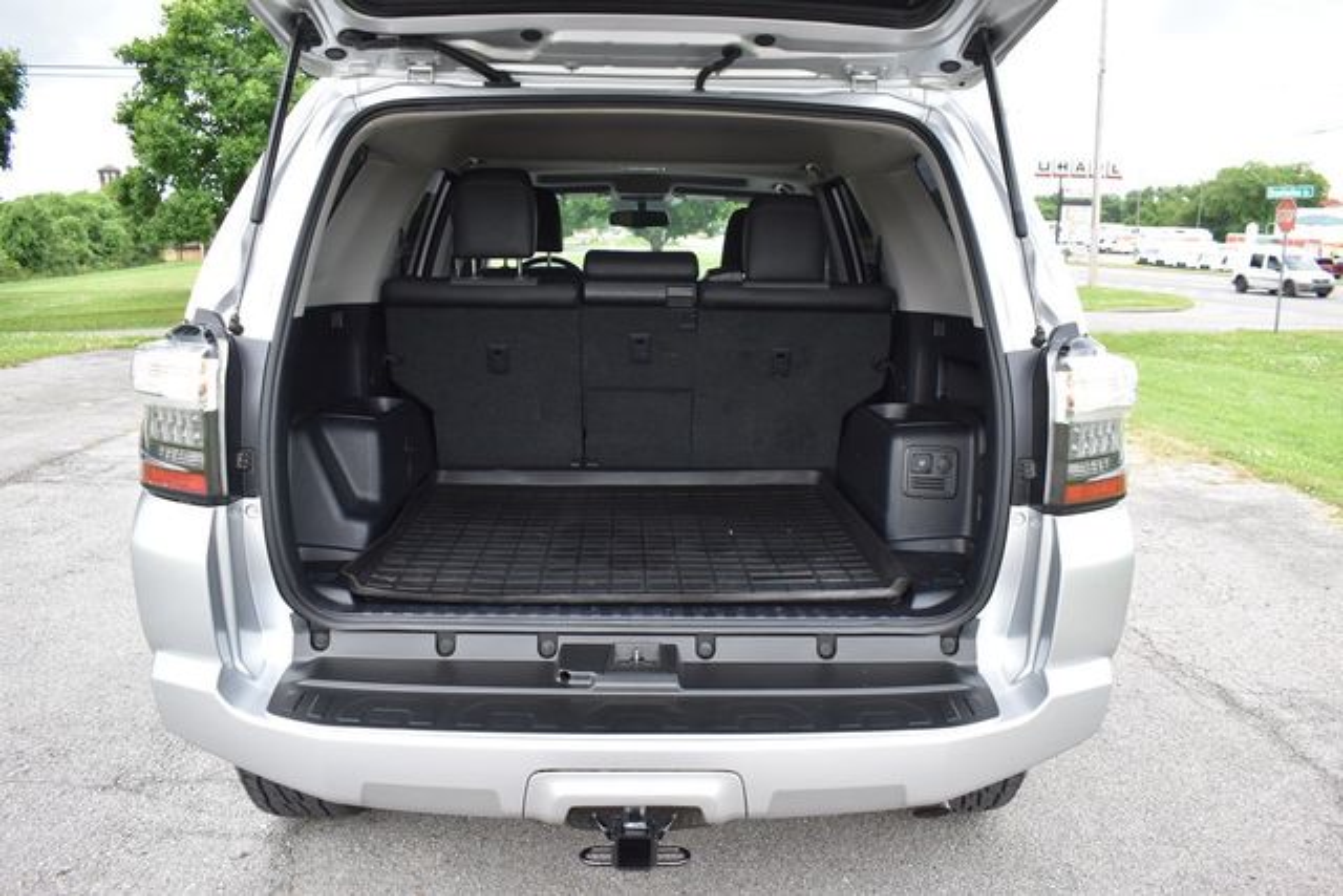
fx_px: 1007
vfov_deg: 48.0
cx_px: 672
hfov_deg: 67.4
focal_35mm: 27
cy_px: 448
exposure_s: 1/250
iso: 400
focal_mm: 18
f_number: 5
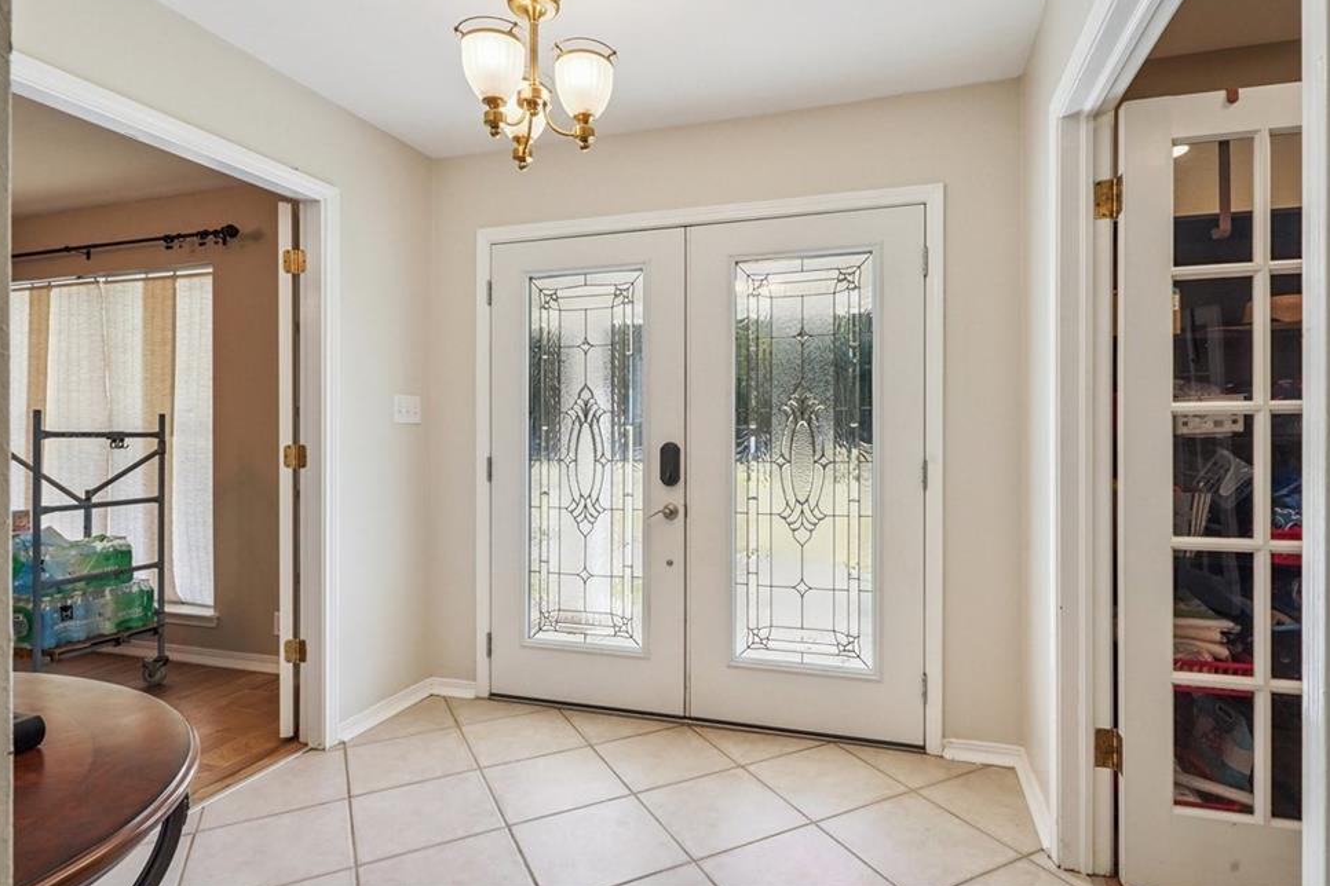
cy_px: 424
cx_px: 686
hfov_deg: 90.0
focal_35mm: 18
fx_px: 665
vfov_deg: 67.4
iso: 800
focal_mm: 17
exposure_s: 1/80
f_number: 11
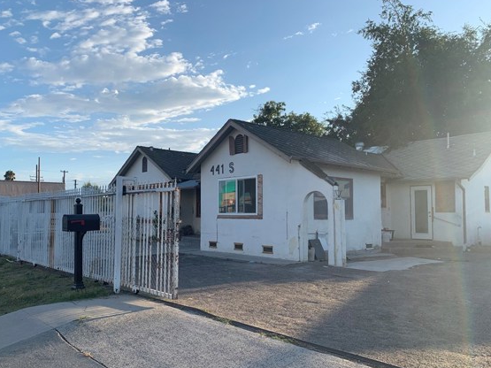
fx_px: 425
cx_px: 221
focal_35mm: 30
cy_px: 200
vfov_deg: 46.7
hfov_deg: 59.9
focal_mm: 4.25
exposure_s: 1/1634
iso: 25
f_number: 1.8
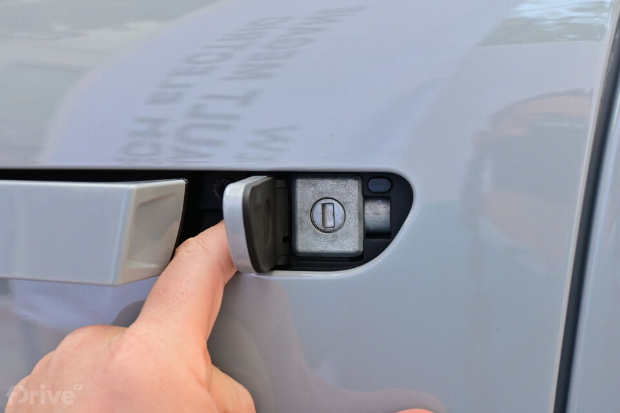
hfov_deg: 35.9
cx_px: 310
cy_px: 206
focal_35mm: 56
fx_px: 956
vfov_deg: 24.4
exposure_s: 1/80
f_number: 5.3
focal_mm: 37
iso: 640
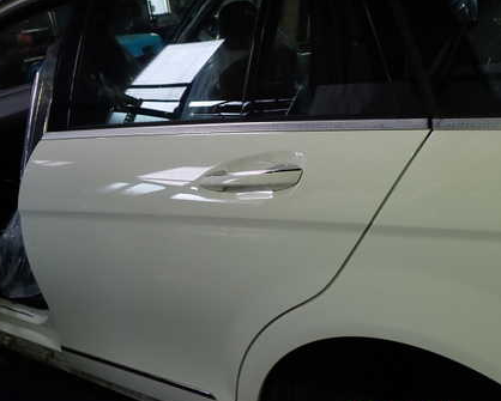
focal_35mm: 42
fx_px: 623
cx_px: 264
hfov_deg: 43.8
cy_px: 162
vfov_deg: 35.6
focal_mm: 5.4
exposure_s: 1/60
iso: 100
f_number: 2.3
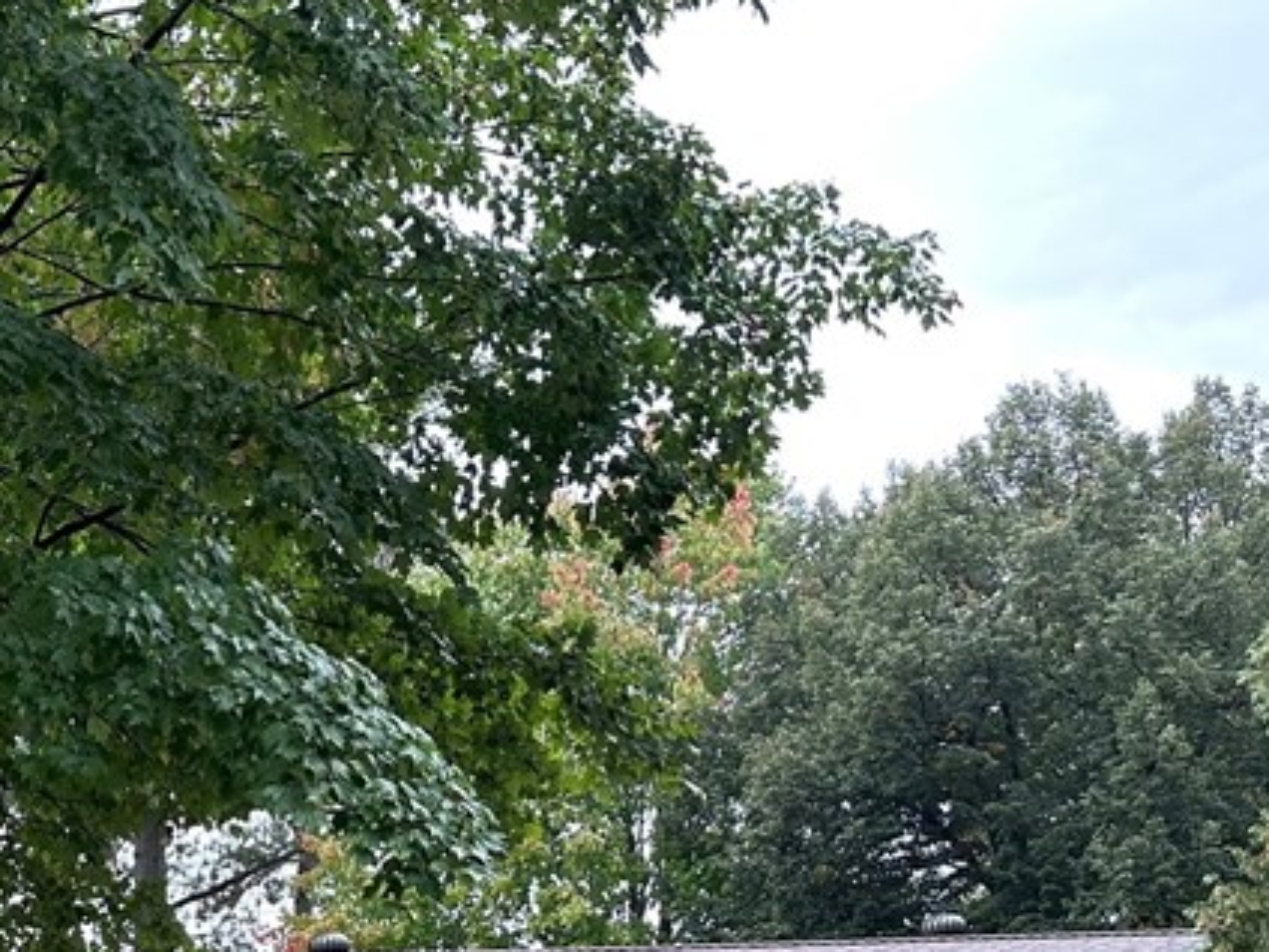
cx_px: 144
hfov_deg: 31.8
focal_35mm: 58
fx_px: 2126
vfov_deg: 23.7
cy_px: 1042
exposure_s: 1/69
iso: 250
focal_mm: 6.86
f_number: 1.78
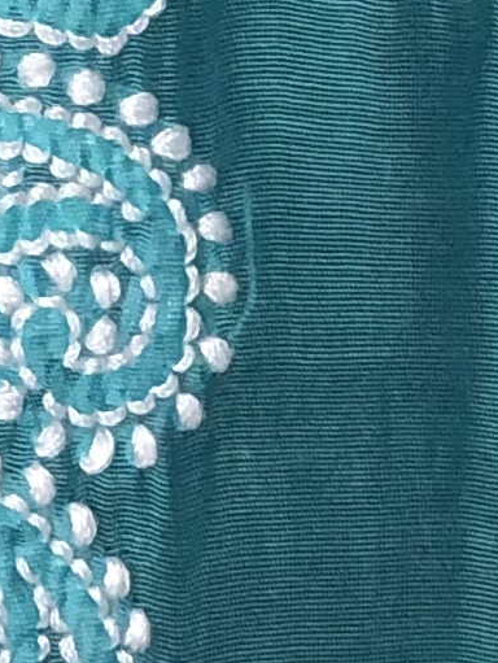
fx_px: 7855
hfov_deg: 3.6
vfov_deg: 4.7
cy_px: -881
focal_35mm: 410
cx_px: -678
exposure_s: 1/63
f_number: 2.4
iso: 16
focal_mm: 6
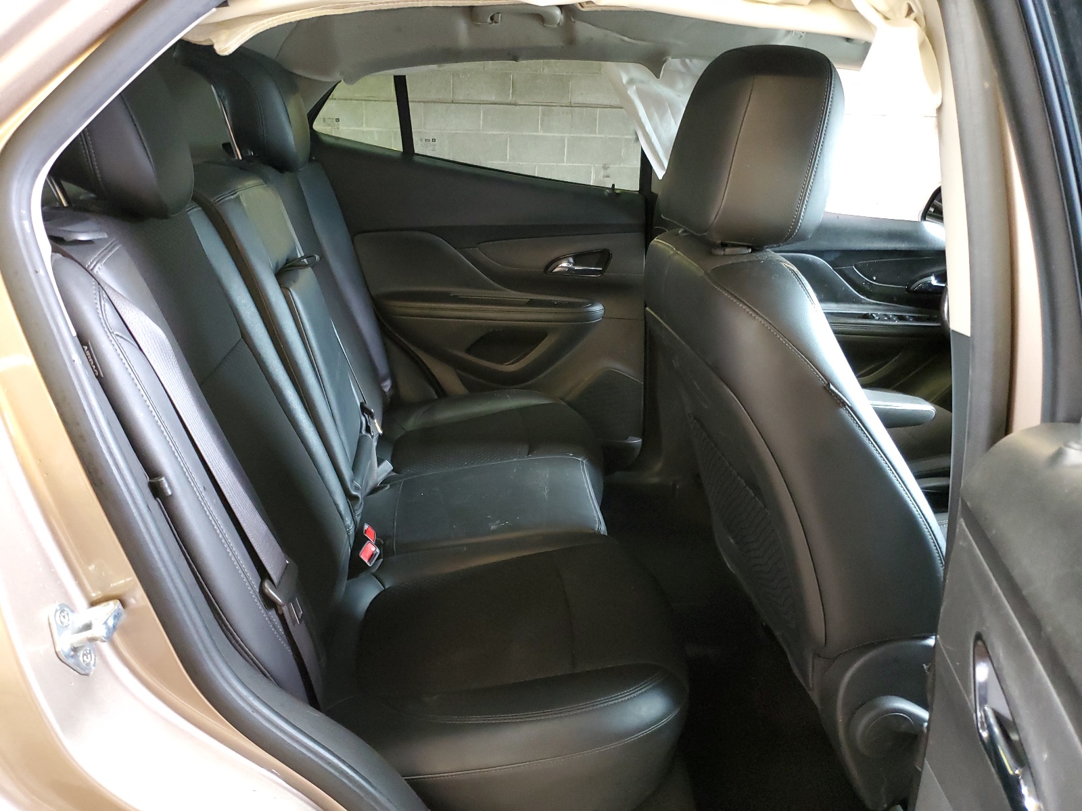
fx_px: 813
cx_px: 541
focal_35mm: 26
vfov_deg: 53.1
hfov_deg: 67.3
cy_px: 406
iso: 338
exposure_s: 1/40
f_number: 1.5
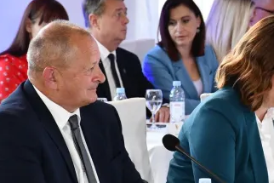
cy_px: 123
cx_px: 254
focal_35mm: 371
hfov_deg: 5.5
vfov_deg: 3.7
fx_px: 2825
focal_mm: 105
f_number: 9
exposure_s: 1/100
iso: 2500
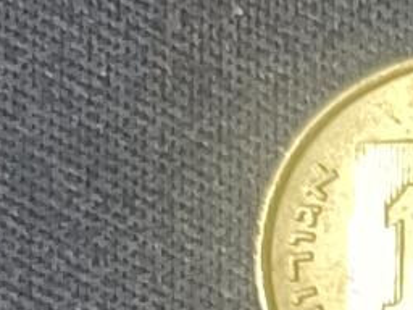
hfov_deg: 7.7
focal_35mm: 235
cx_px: 1058
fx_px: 2804
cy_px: 822
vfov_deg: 6.0
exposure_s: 1/33.3
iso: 1430
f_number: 1.8
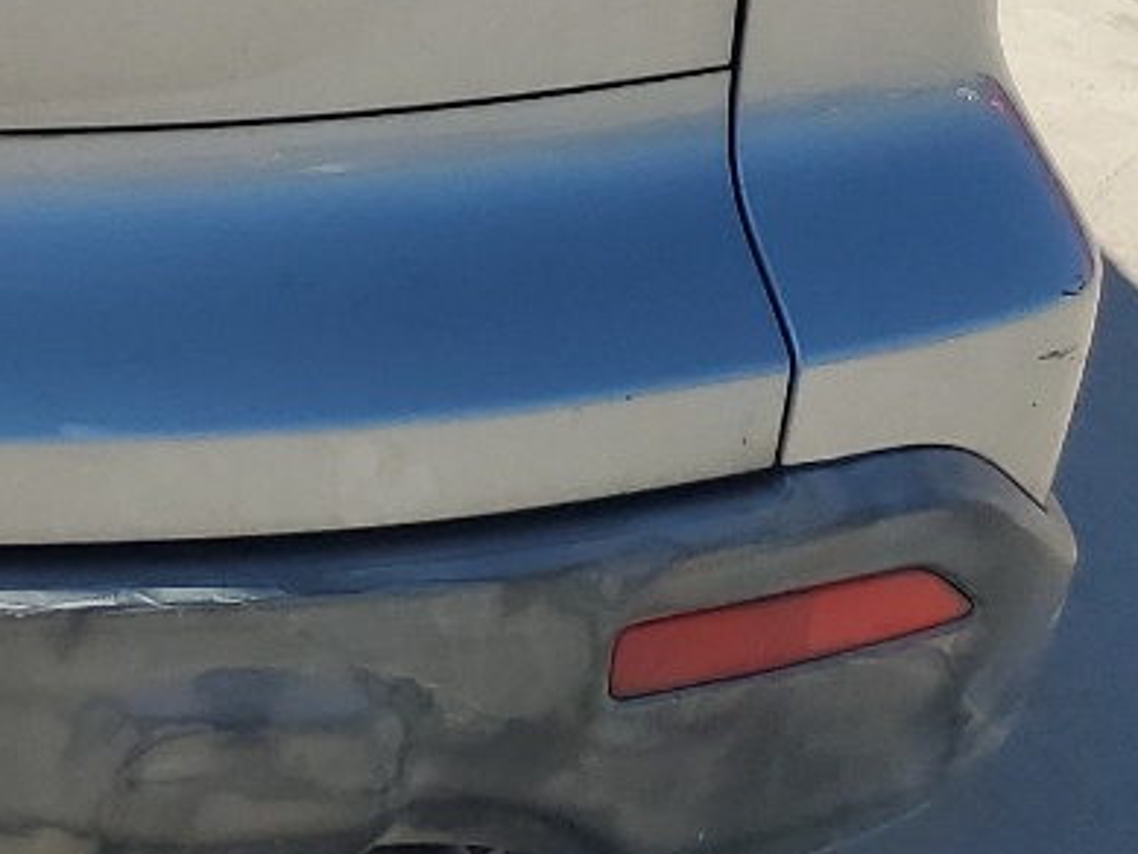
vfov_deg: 13.2
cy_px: -389
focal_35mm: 107
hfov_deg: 16.0
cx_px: -802
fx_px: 3519
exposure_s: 1/3333
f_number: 1.5
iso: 50
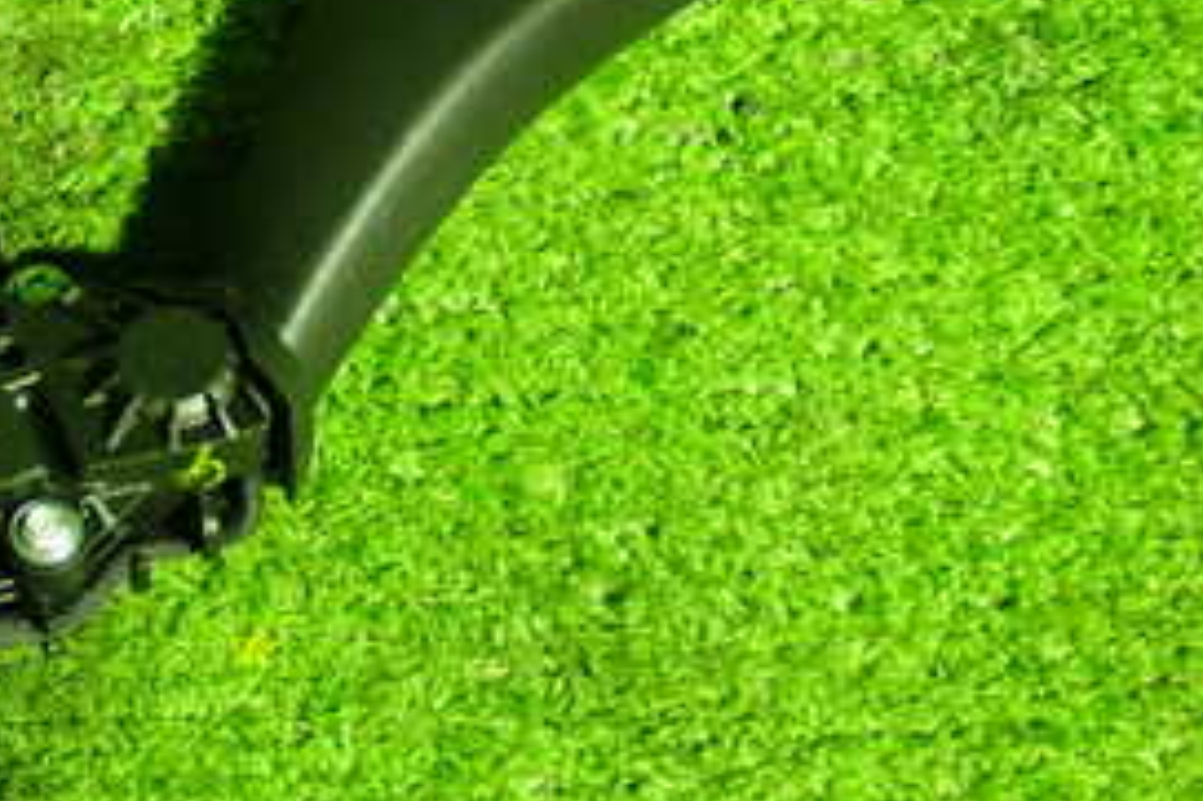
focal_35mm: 94
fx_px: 3139
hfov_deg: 21.4
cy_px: 80
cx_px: 208
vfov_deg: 14.4
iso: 800
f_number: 2.8
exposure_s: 1/30
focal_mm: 7.31
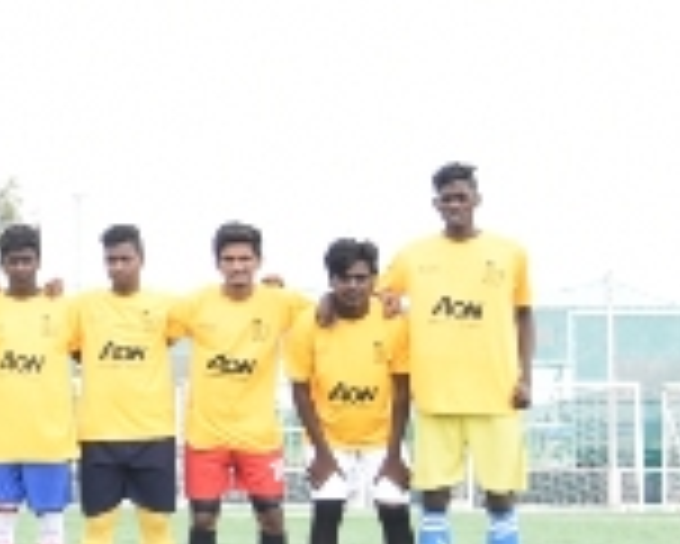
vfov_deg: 13.0
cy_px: 252
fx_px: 2396
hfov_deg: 14.2
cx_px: -572
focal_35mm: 119
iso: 640
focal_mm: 24
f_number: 4
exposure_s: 1/1250
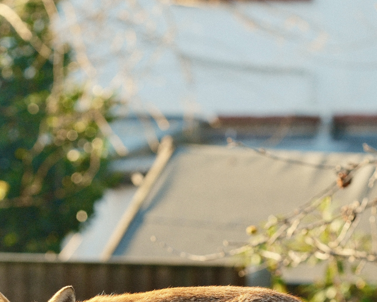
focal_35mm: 307
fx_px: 3425
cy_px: 232
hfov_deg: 6.3
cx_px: 152
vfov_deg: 5.0
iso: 500
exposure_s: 1/500
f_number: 3.6
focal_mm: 90
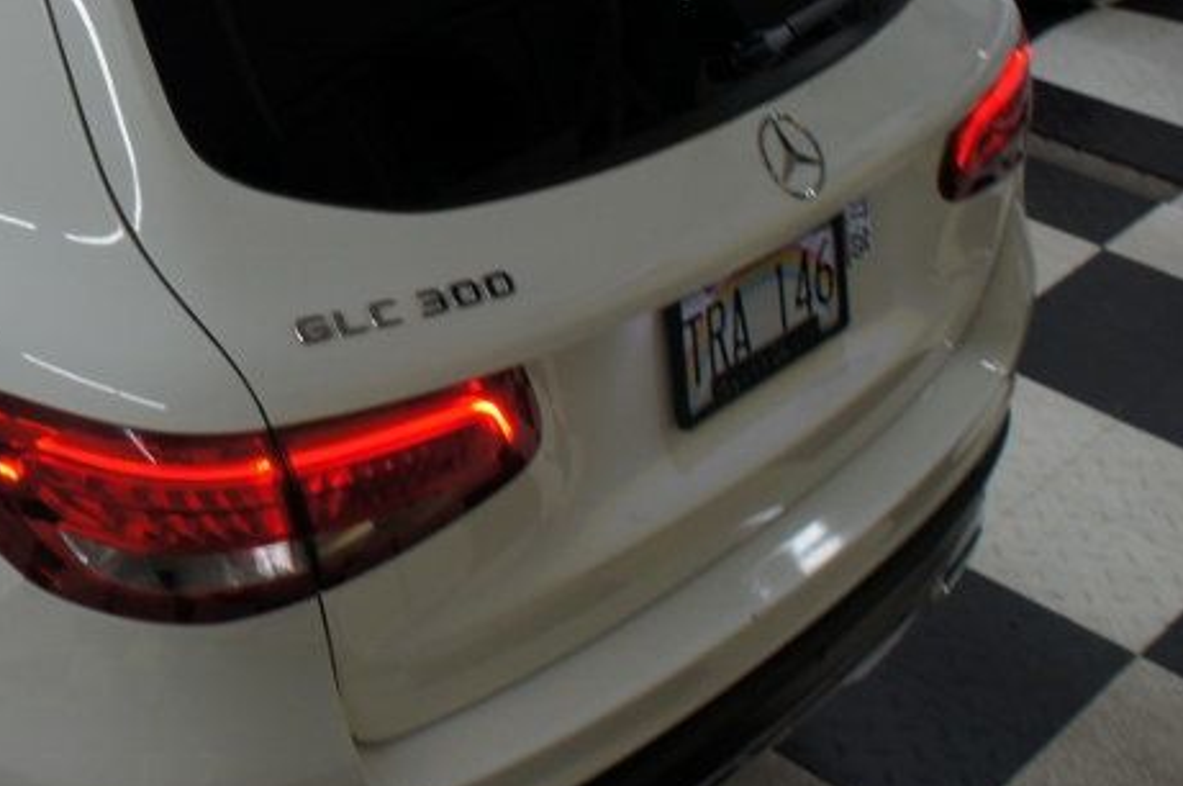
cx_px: -41
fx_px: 1969
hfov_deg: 30.7
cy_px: 50
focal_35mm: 60
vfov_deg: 21.9
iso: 200
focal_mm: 18
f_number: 4.5
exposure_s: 1/40
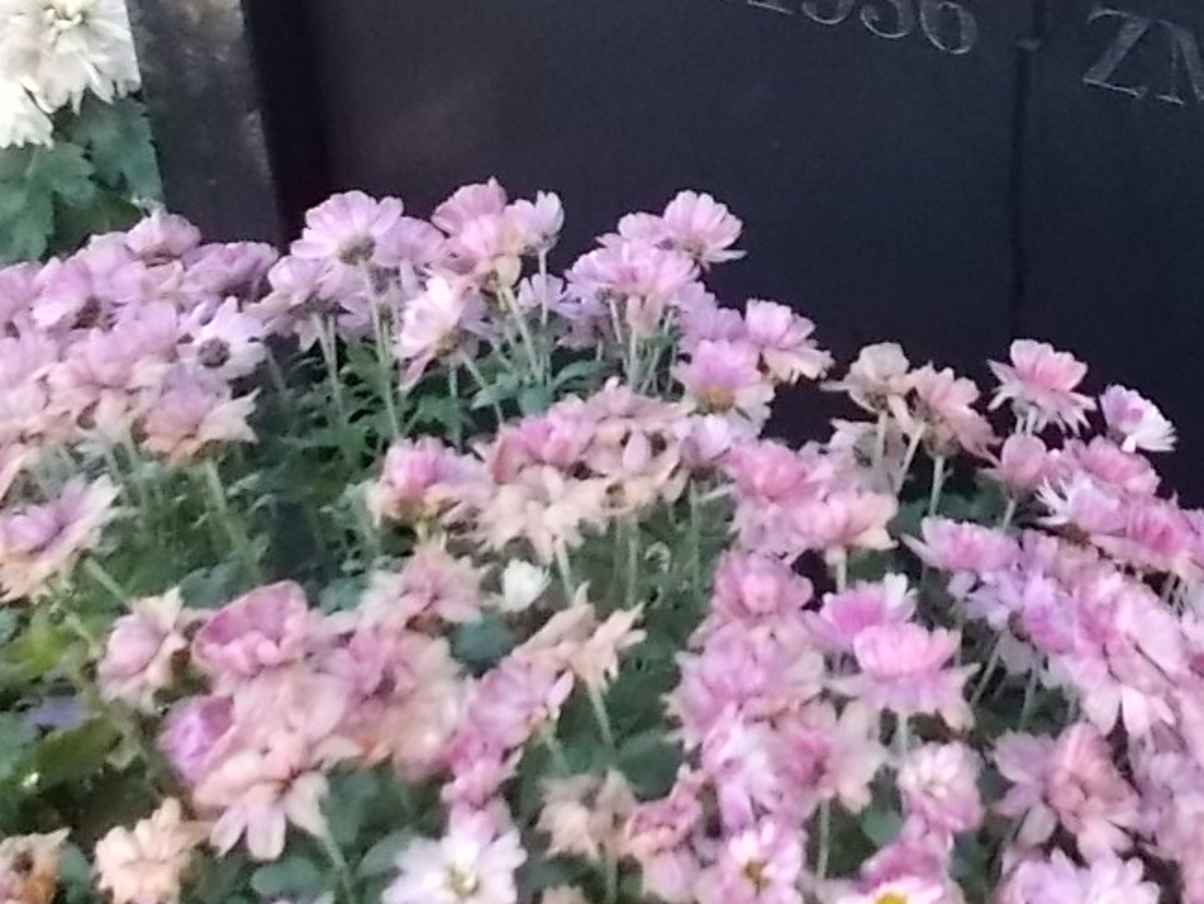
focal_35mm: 64
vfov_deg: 22.3
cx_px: 1072
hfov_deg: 29.1
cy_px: 54
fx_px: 2227
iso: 400
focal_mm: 4.6
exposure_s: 1/250
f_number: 3.2
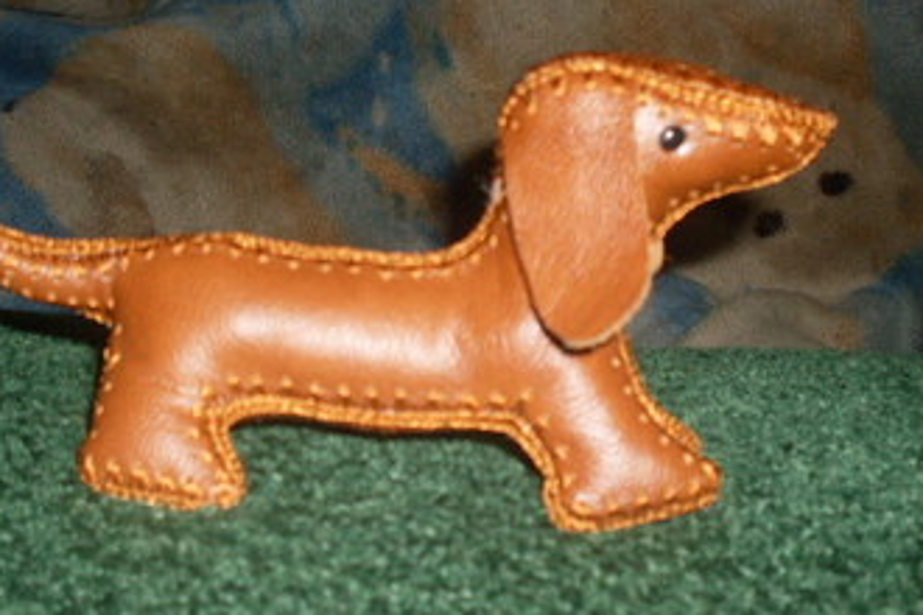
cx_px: 420
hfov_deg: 36.8
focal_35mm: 54
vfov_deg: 25.1
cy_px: 285
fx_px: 1384
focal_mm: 6.3
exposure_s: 1/45
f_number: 2.8
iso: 100
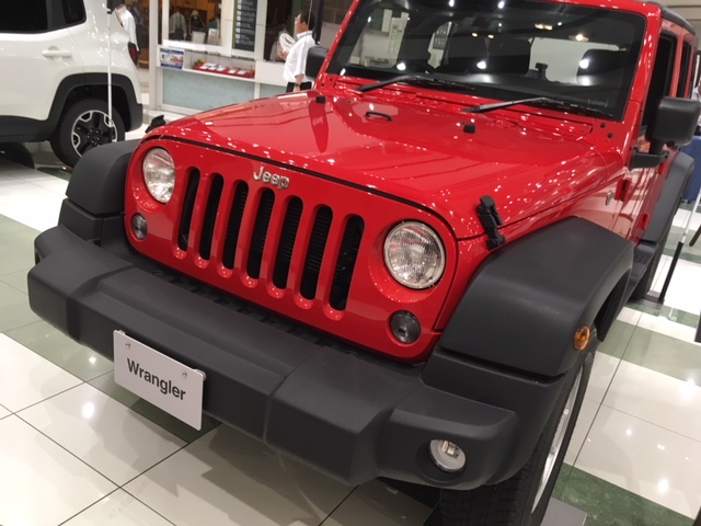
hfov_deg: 61.7
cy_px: 263
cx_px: 350
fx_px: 587
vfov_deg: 48.2
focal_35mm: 29
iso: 64
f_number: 2.2
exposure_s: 1/30
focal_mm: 4.15
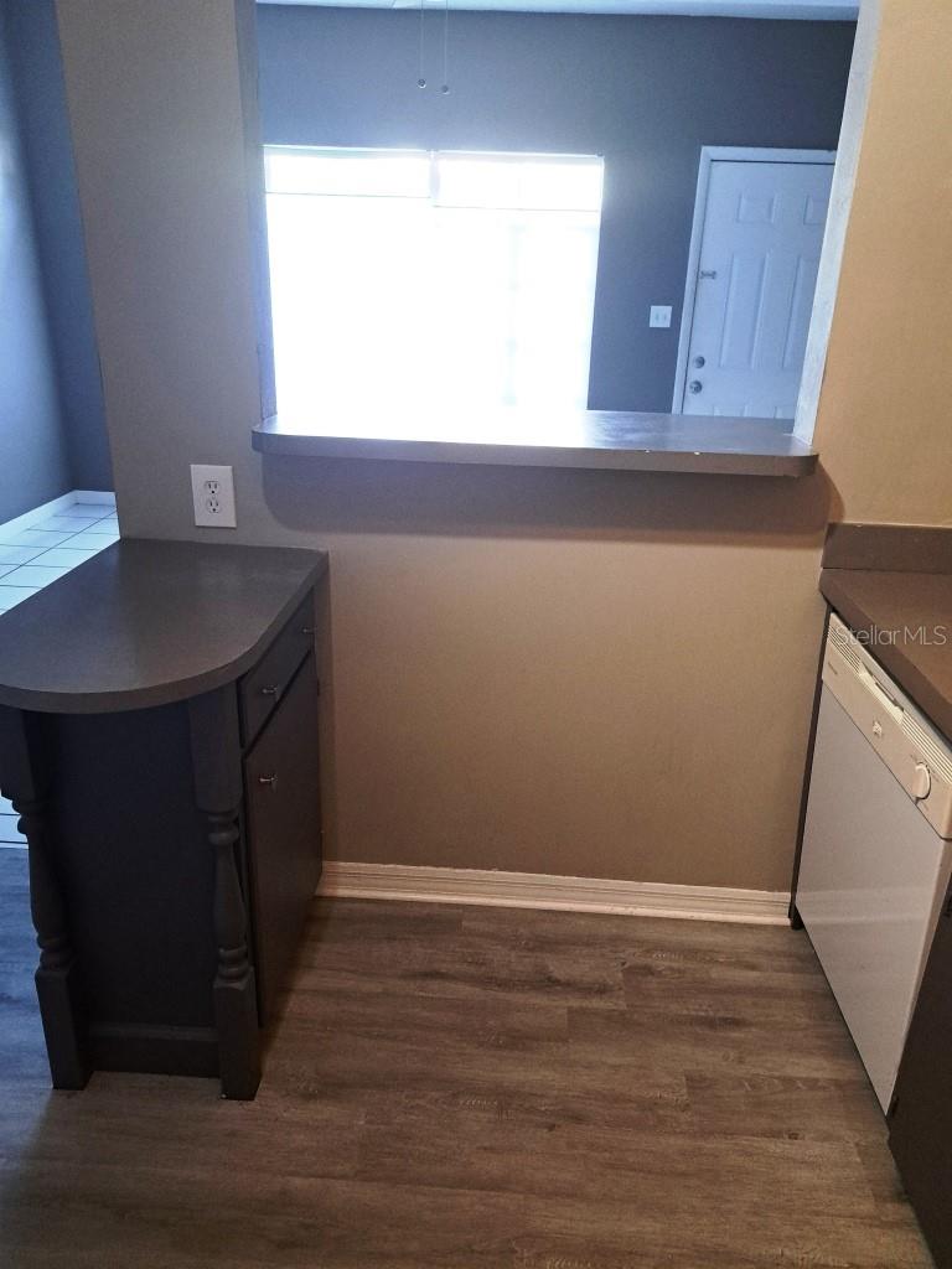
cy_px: 634
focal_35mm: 24
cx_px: 476
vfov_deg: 71.6
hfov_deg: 56.8
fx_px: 880
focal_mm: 5.23
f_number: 1.8
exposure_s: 1/60
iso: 320
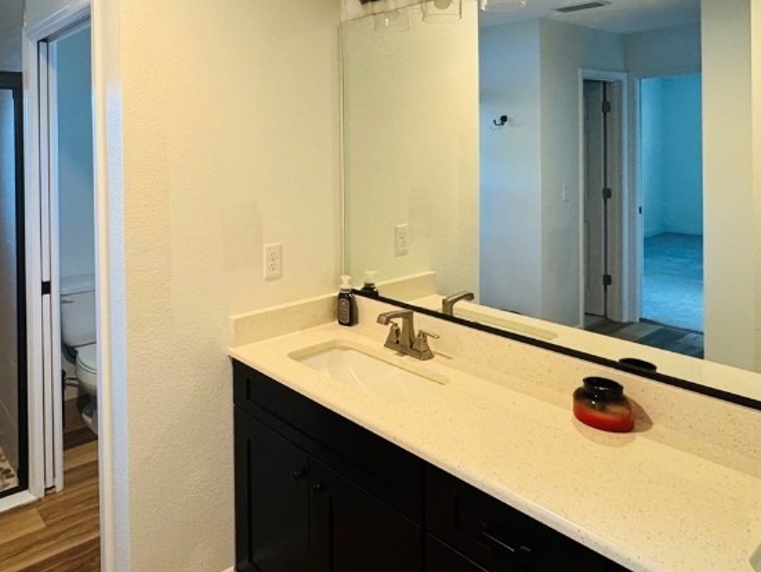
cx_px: 213
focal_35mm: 26
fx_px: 572
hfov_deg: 64.2
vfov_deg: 51.0
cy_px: 145
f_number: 2.2
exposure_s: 1/60
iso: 250
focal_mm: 2.22
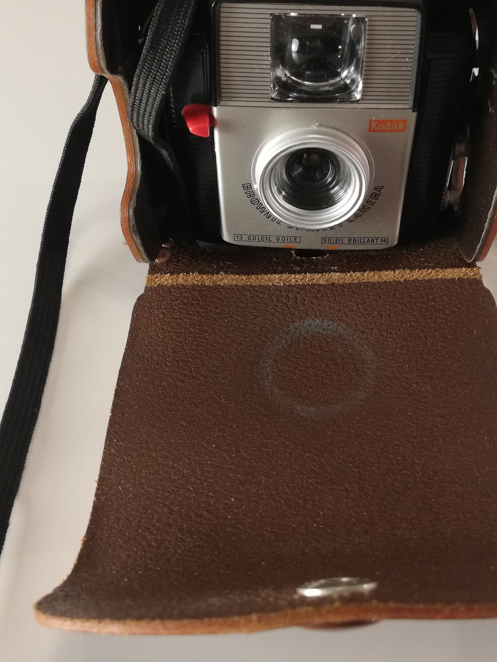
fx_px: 727
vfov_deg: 48.5
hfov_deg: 37.5
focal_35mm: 38
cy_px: 248
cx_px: 313
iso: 160
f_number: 2.2
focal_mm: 3.81
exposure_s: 1/33.3
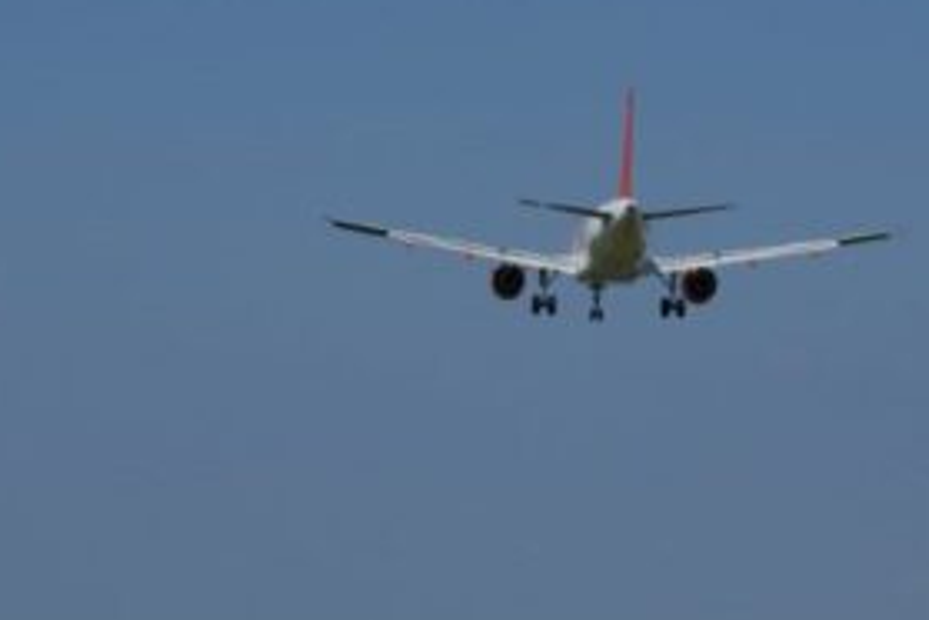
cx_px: 579
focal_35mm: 226
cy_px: 408
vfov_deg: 6.1
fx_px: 5832
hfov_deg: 9.1
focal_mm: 70
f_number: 11
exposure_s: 1/400
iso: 100
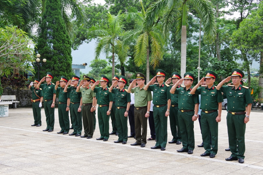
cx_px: 132
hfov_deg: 42.8
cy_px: 88
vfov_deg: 29.2
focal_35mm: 46
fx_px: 336
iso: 200
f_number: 6.3
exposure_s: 1/160
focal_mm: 31
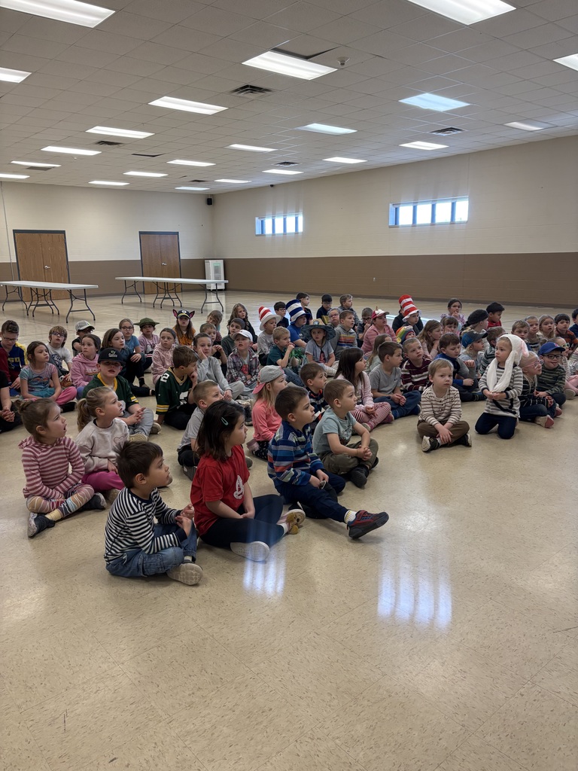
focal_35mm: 26
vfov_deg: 67.3
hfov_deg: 53.1
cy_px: 386
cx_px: 289
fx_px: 579
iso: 160
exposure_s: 1/120
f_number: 1.6
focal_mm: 5.96
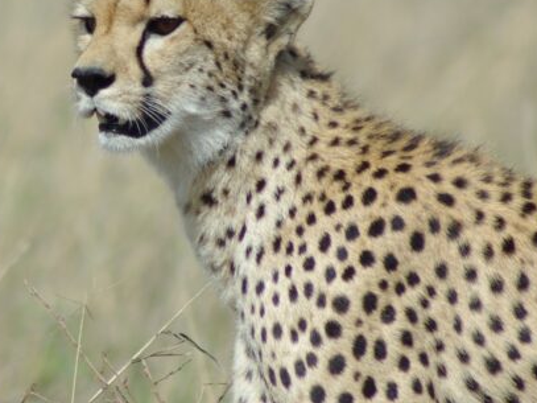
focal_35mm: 1091
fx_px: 16920
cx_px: 108
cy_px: 96
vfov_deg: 1.4
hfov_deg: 1.8
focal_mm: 300
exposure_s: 1/500
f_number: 6.7
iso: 100
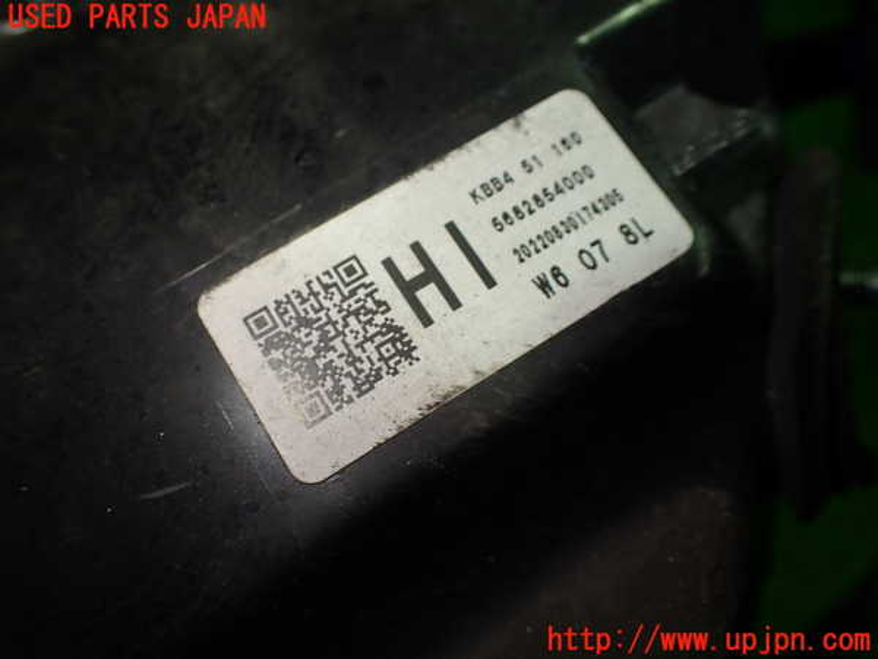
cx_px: 439
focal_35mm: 30
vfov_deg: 46.8
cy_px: 330
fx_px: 761
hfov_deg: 60.0
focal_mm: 5.4
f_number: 2.3
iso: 125
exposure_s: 1/125
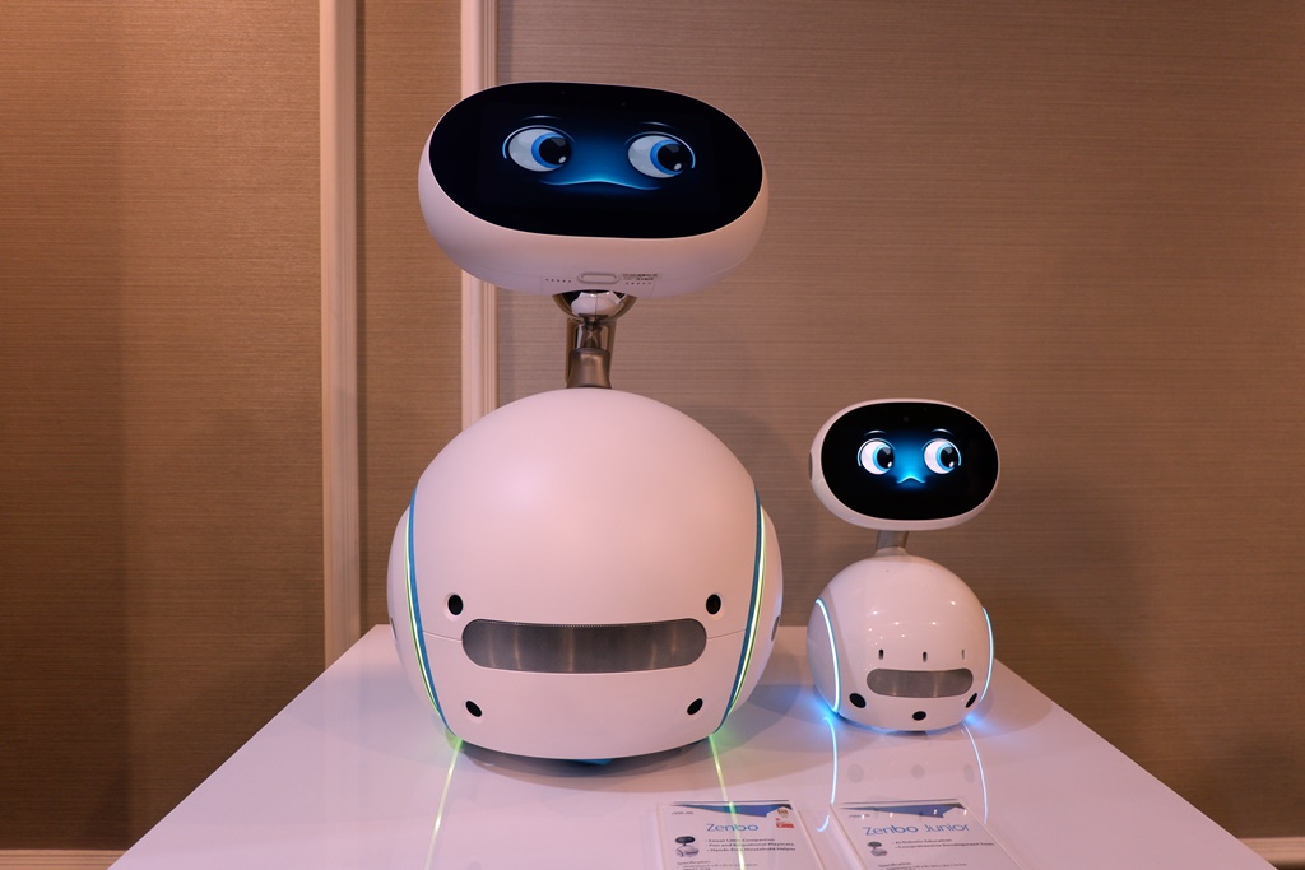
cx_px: 652
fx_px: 870
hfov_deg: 73.7
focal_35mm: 24
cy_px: 435
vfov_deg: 53.1
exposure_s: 1/34
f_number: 3.5
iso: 800
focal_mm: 16
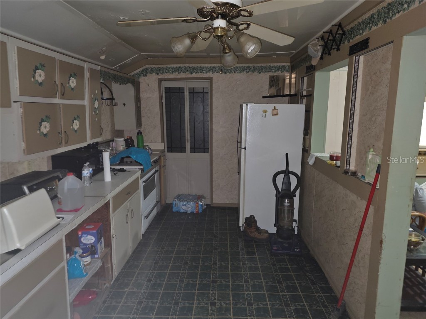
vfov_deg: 58.9
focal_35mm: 23
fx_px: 283
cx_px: 213
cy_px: 160
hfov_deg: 73.9
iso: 200
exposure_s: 1/12
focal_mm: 6.25
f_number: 1.7
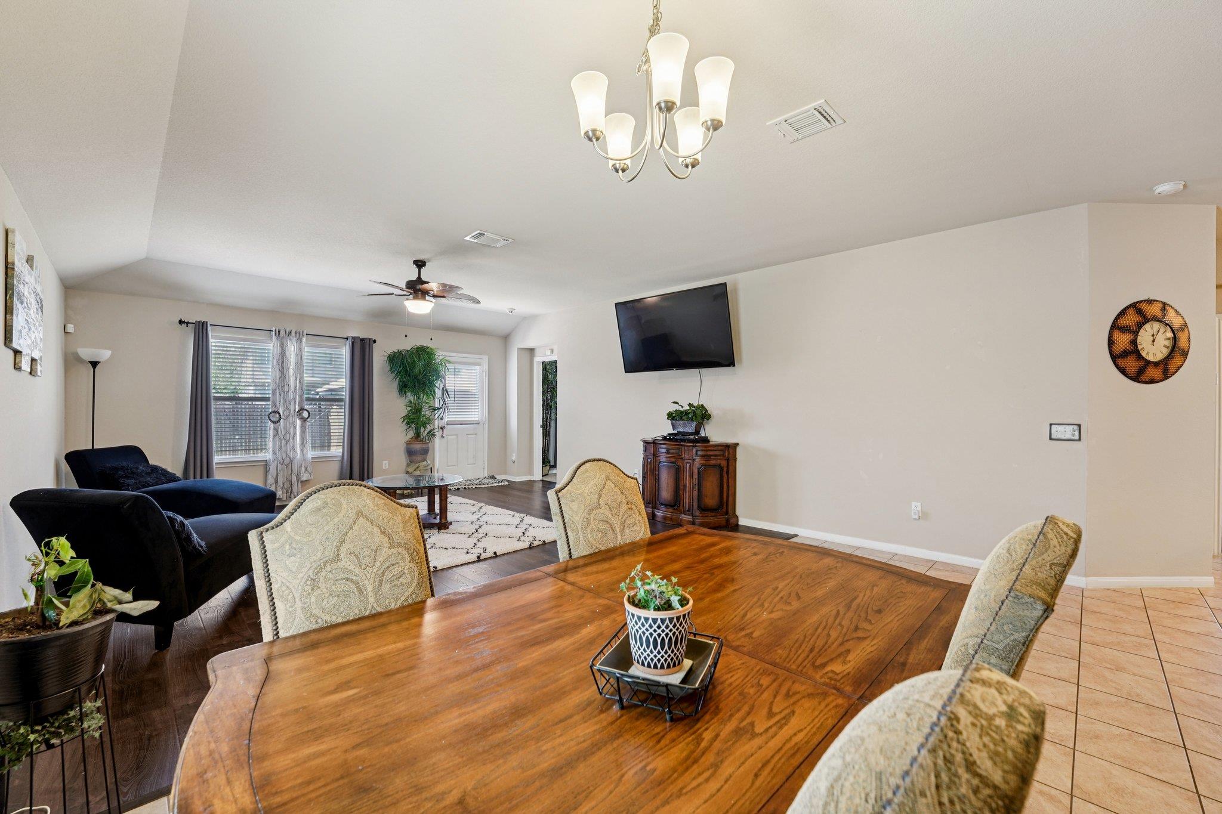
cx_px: 611
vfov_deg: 81.2
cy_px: 407
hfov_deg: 104.3
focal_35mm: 14
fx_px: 475
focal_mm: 14
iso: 400
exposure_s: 1/8
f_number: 8
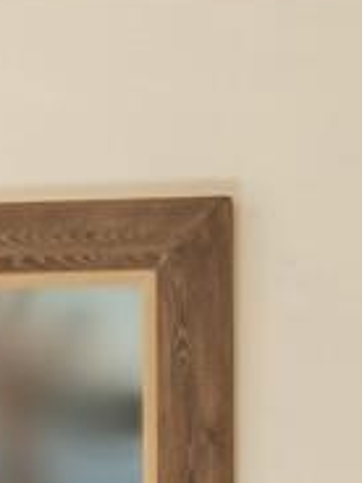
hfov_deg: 4.1
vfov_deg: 5.4
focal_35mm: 365
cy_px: 858
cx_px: 500
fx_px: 5089
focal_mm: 70
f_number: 22
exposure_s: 1/8
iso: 640
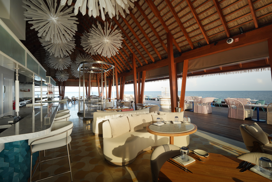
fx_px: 121
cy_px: 91
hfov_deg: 96.7
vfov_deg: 73.8
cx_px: 136
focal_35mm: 16
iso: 64
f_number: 6.3
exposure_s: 1/125
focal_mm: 16
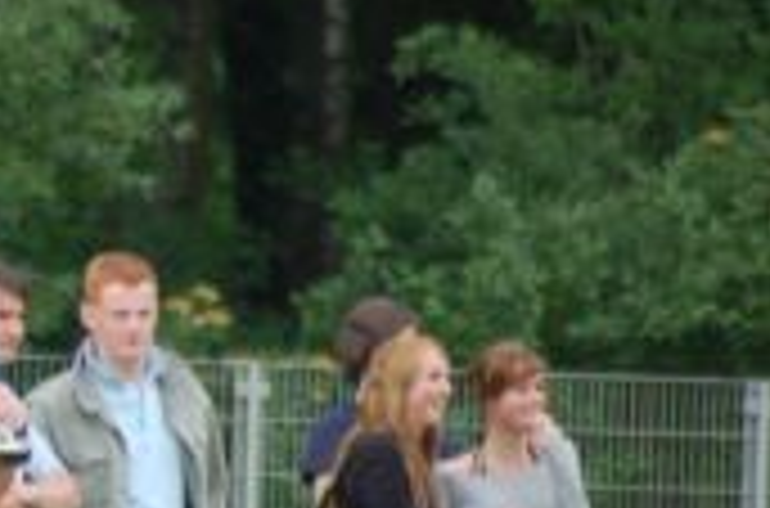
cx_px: -245
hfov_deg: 1.7
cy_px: 337
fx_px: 25425
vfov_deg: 1.1
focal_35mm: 1192
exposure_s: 1/500
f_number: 5.6
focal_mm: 300
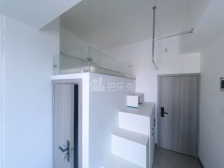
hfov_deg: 106.2
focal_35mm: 13
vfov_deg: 89.9
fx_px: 84
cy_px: 84
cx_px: 112
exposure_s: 1/50
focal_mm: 1.76
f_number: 2.2
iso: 200
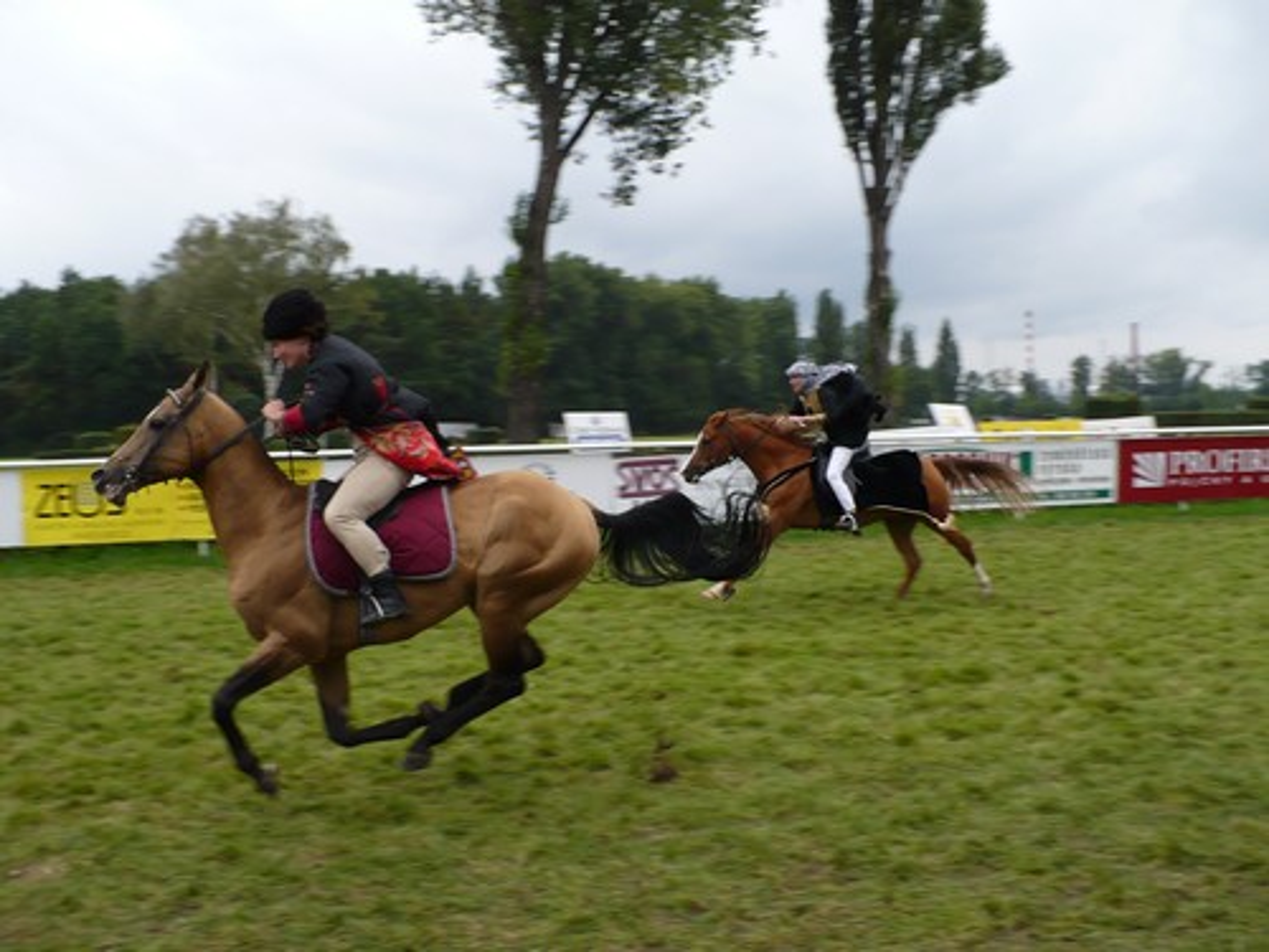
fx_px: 1466
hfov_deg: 46.8
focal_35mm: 40
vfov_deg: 36.0
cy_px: 476
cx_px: 634
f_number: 2.8
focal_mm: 6.1
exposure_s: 1/320
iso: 100
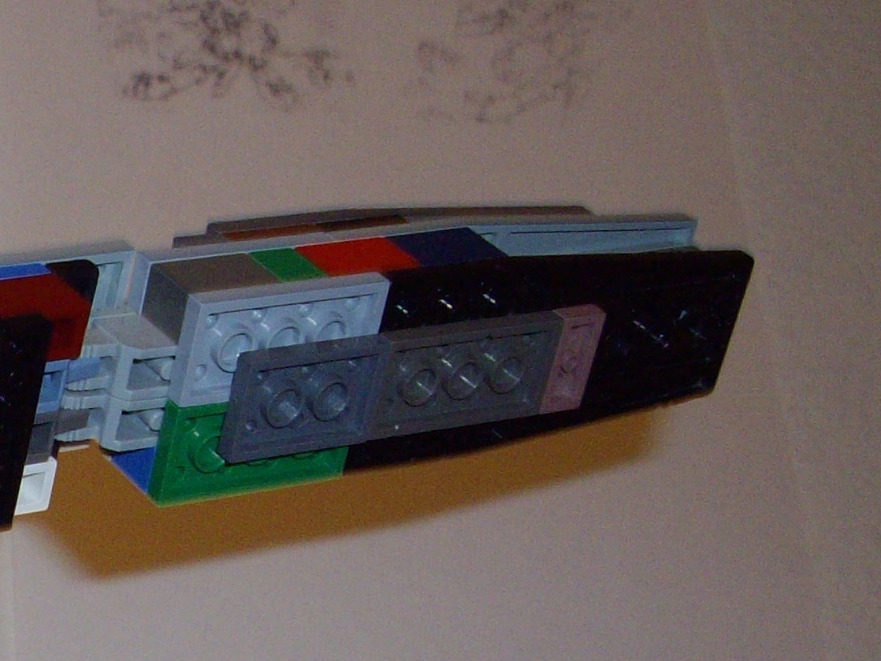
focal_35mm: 108
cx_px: -297
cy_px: 615
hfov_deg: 17.0
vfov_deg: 13.6
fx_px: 2749
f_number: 2.8
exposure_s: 1/50
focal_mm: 6.2
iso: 160
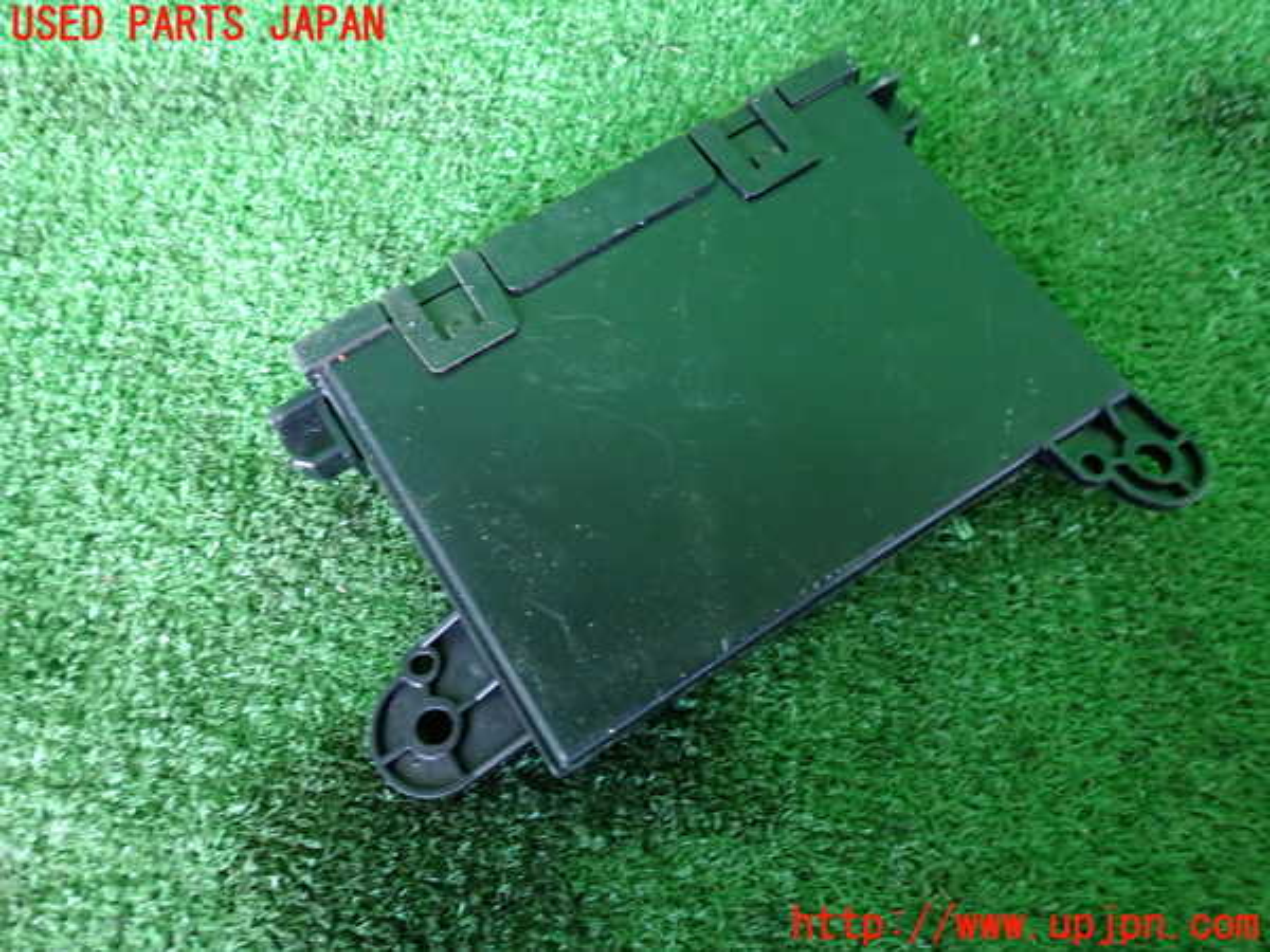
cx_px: 635
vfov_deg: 54.9
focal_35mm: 25
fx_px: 917
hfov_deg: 69.4
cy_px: 476
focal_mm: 4.5
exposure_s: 1/30
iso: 500
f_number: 2
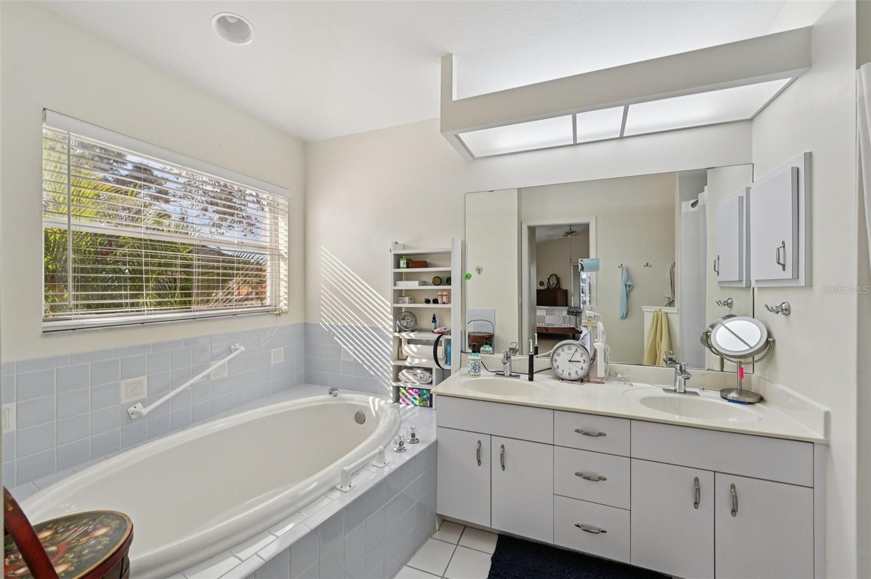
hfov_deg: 104.3
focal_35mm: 14
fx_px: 338
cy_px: 290
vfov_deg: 81.1
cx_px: 436
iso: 400
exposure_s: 1/320
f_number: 8
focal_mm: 14
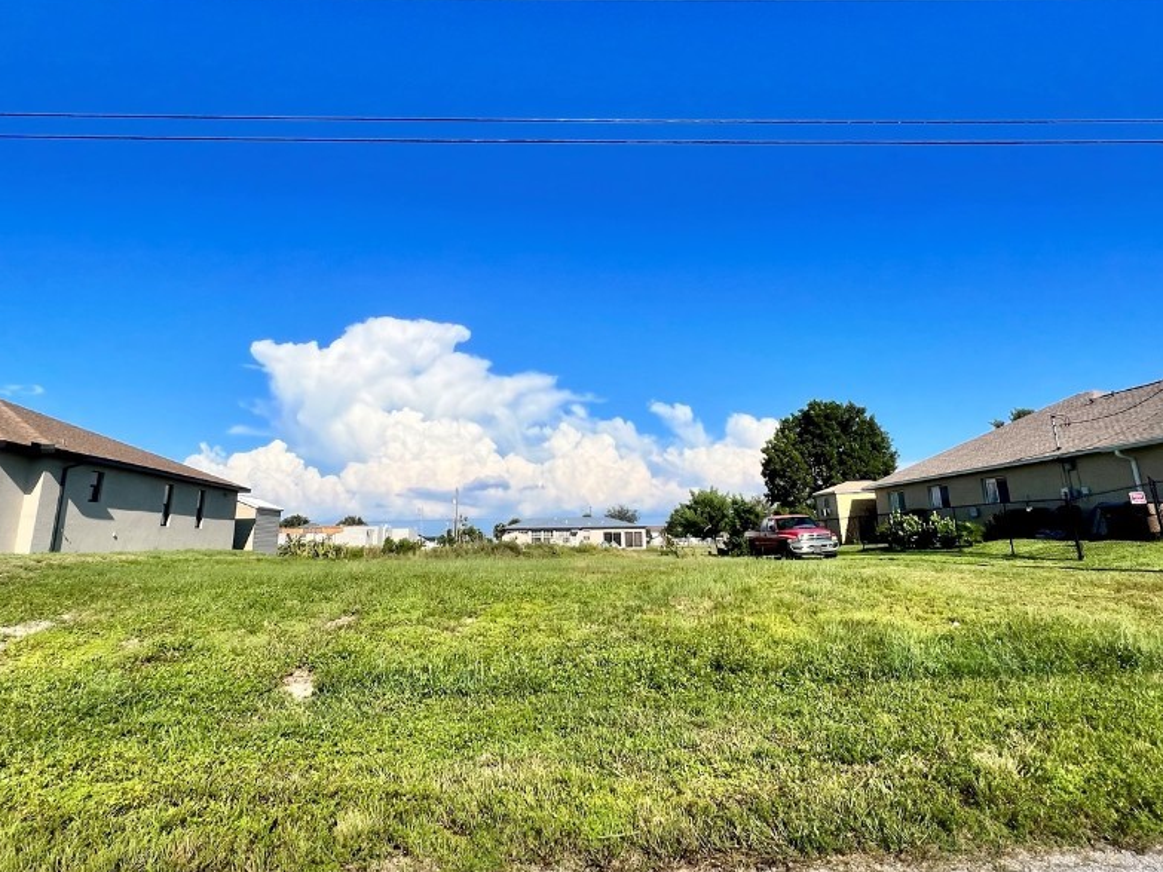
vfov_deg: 74.1
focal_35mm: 17
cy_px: 359
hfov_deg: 91.0
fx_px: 571
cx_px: 570
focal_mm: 1.57
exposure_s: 1/3534
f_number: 1.8
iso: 40
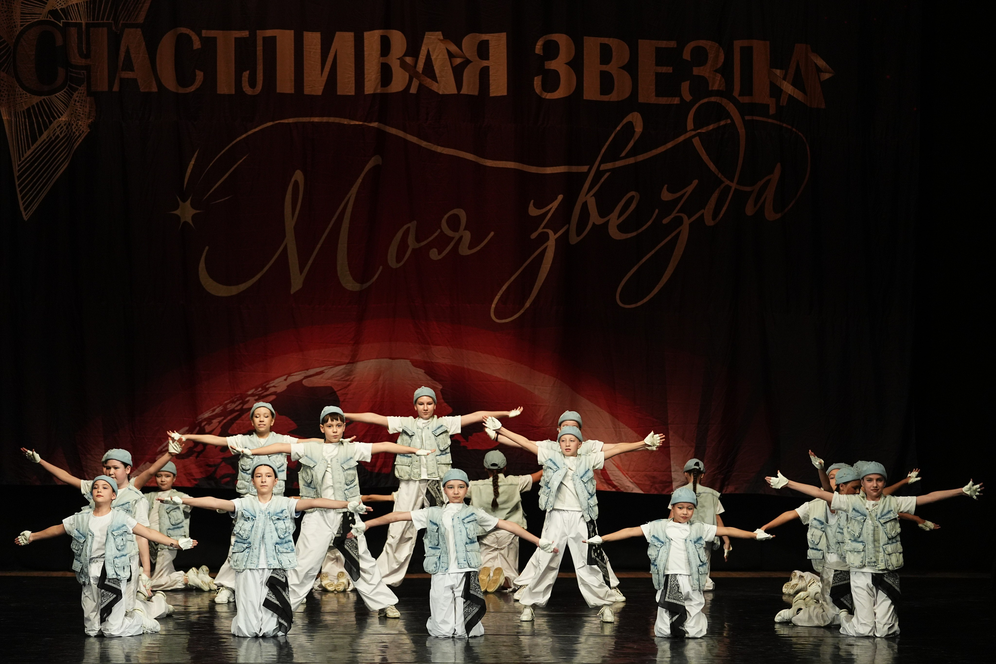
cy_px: 332
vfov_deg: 10.8
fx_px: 3514
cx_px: 498
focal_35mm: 127
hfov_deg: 16.1
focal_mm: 127
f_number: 2.8
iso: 3200
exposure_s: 1/400
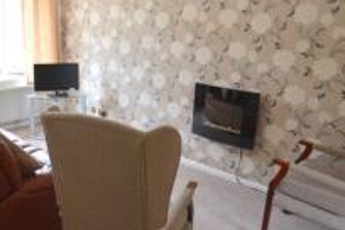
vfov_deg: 37.8
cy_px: 102
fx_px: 335
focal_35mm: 35
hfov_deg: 52.8
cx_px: 101
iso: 560
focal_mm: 10
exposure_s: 1/60
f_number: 4
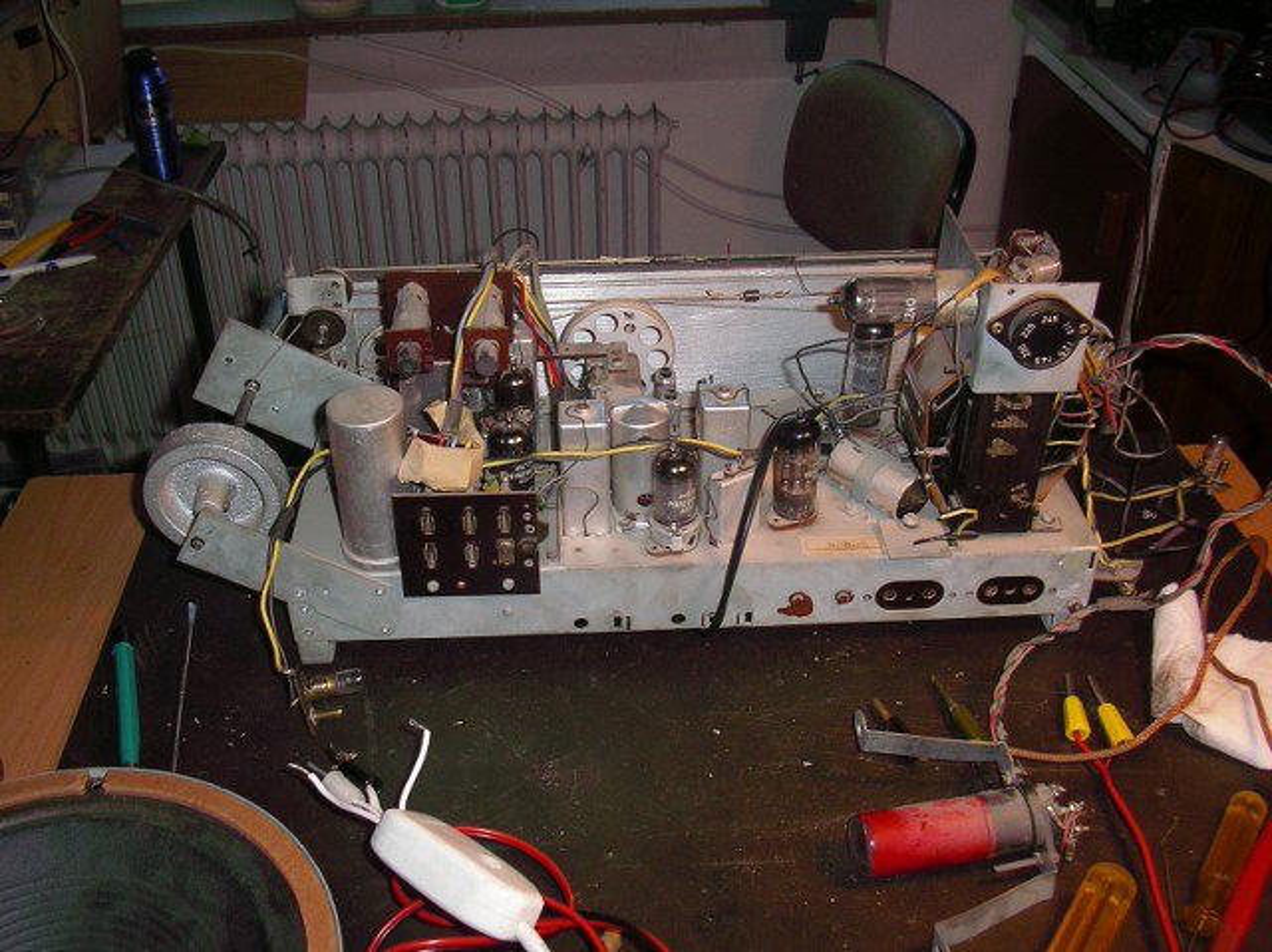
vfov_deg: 38.6
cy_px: 476
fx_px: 1359
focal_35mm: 37
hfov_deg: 50.2
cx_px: 636
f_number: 2.8
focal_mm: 5.7
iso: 100
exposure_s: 1/60
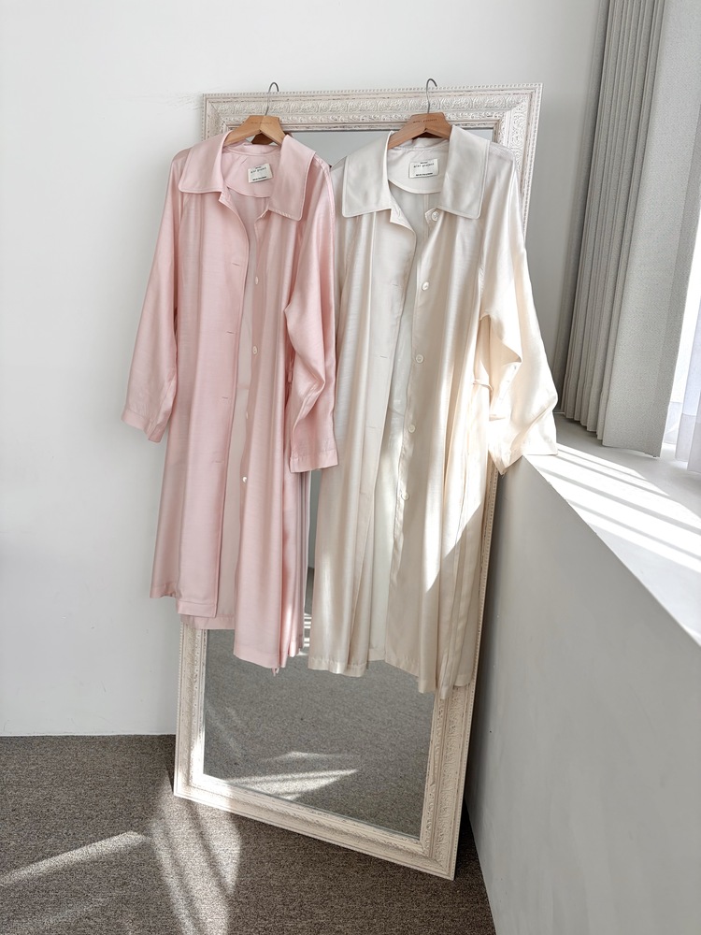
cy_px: 468
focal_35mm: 26
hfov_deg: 53.1
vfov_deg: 67.3
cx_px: 350
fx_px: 702
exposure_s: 1/350
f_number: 1.6
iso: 50
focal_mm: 5.96
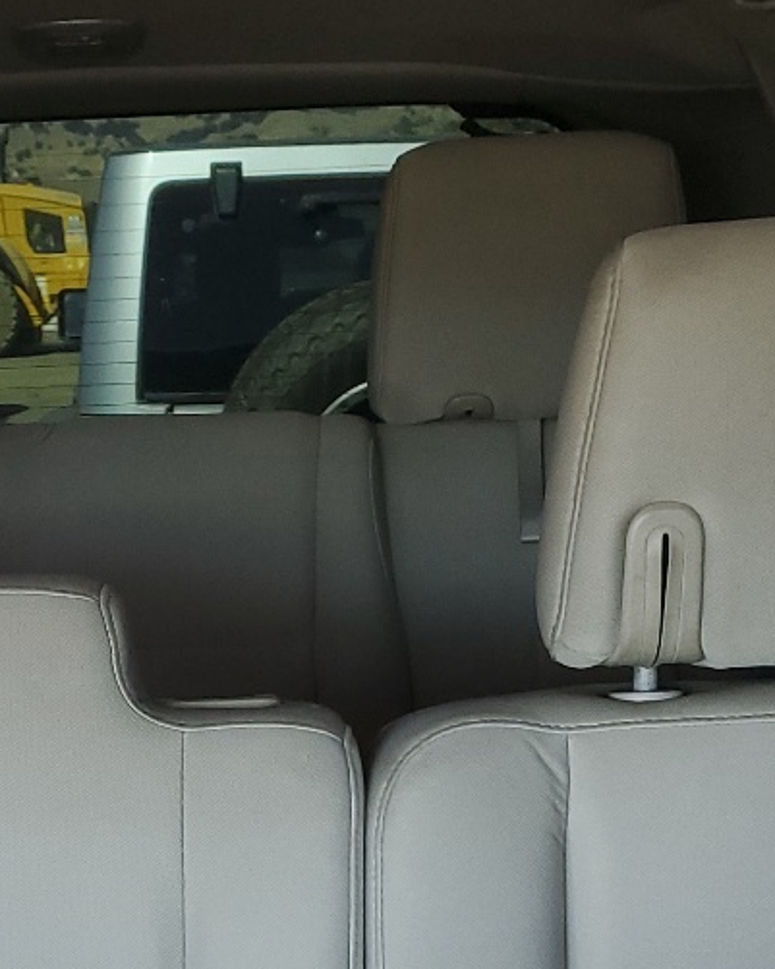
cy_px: 926
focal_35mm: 81
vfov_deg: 22.8
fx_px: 2322
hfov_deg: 18.6
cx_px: 79
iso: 80
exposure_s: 1/120
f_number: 1.5
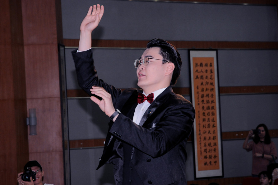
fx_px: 1045
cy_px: 95
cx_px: 133
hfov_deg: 15.2
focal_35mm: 136
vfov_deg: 10.1
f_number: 7.1
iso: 800
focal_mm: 85
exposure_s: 1/60
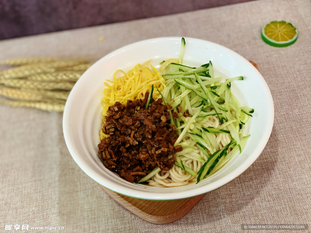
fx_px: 467
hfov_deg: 36.8
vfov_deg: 28.0
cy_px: 116
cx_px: 156
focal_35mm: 52
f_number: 2.4
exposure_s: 1/50
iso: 100
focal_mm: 6
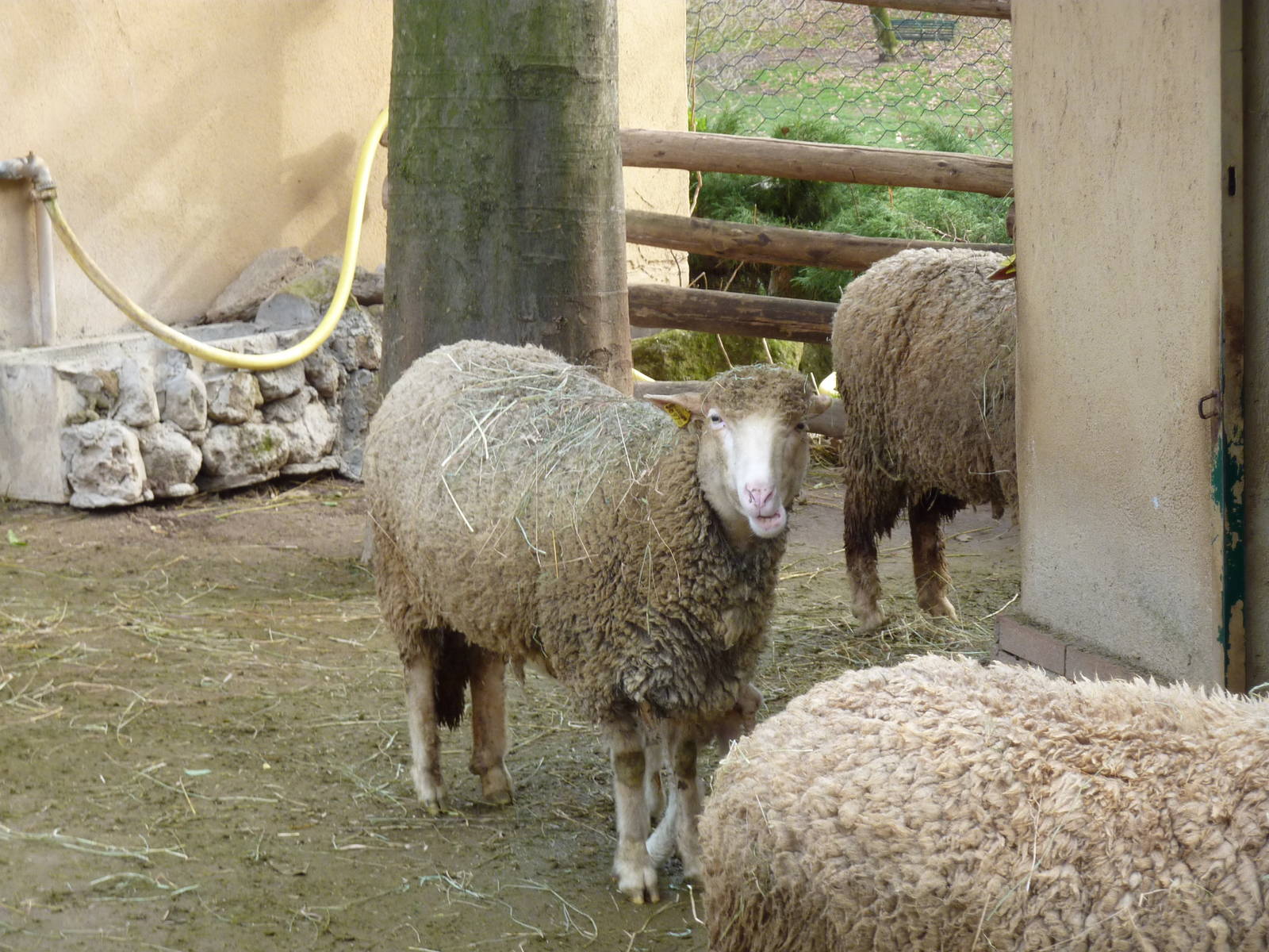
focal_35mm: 119
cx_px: 634
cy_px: 476
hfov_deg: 16.6
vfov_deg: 12.5
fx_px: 4362
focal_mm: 19.5
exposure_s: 1/50
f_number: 4.4
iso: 125
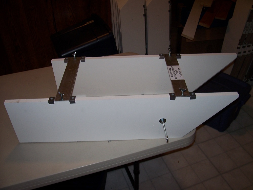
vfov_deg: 41.8
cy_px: 95
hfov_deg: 54.0
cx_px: 126
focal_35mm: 34
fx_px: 248
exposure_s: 1/60
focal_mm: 5.6
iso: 80
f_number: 2.7
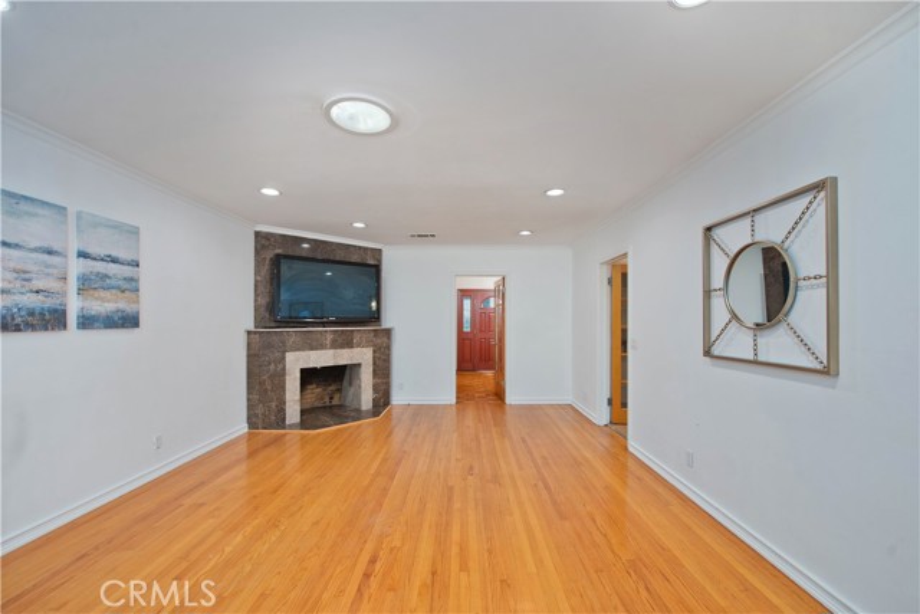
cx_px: 460
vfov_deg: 81.2
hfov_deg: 104.2
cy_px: 307
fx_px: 358
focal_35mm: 14
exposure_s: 1/160
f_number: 5.6
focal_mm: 14
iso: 400
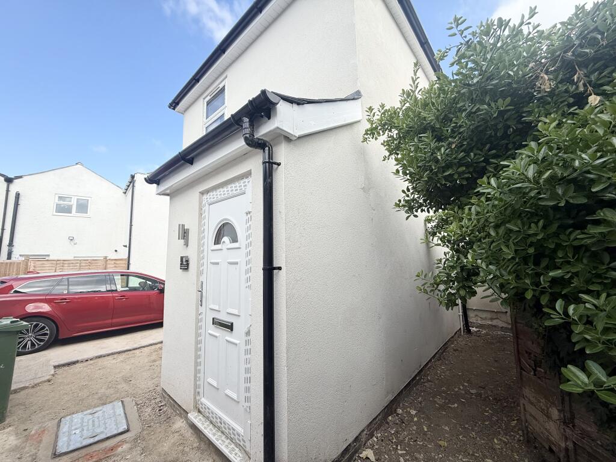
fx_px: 249
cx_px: 308
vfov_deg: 85.7
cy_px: 231
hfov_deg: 102.1
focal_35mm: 14
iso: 50
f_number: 2.2
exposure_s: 1/734
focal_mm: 2.22
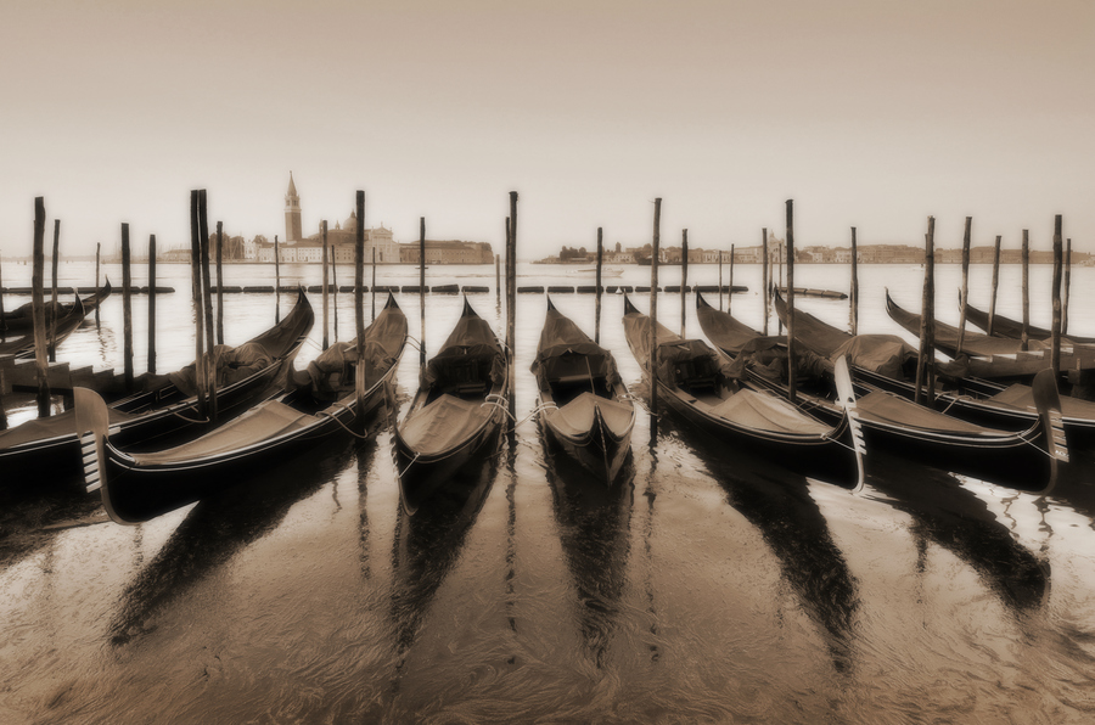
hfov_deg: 90.1
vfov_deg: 67.1
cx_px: 548
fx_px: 546
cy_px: 362
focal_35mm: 18
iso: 400
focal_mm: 12
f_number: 8
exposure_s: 1/40
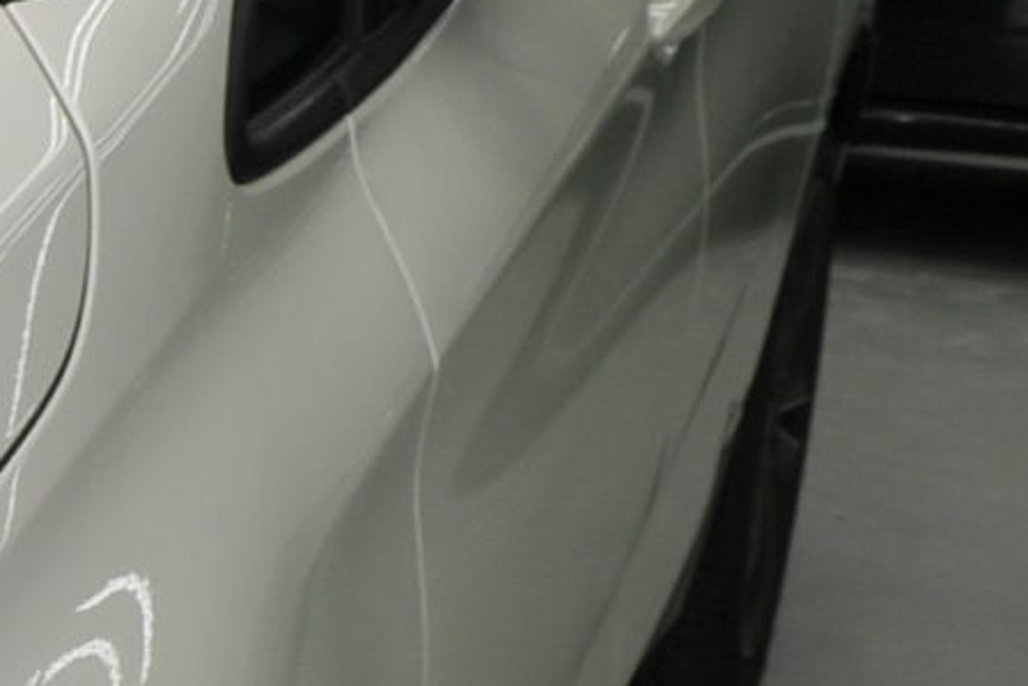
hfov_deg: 11.7
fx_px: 4399
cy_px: 821
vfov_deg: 8.8
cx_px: -1173
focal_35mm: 154
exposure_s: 1/200
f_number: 7.1
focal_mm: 18
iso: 250
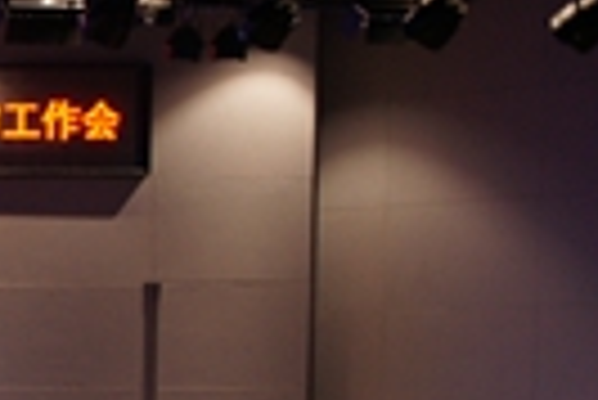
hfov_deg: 7.4
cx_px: -513
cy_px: 616
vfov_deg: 5.0
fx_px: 4506
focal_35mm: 271
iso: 500
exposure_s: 1/60
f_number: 2.8
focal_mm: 60
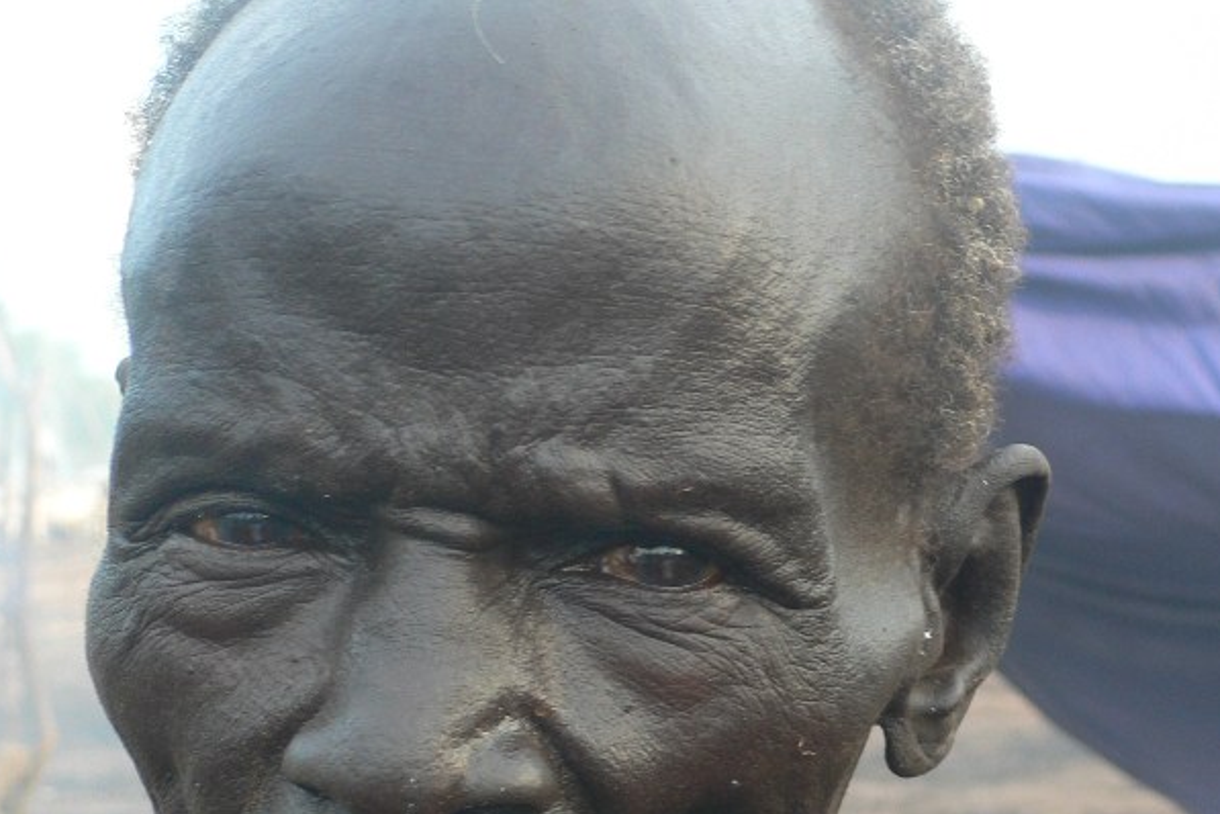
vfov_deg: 14.5
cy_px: 569
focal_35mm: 94
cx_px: 932
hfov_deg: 21.5
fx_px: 3185
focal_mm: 10
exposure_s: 1/60
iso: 80
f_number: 3.6
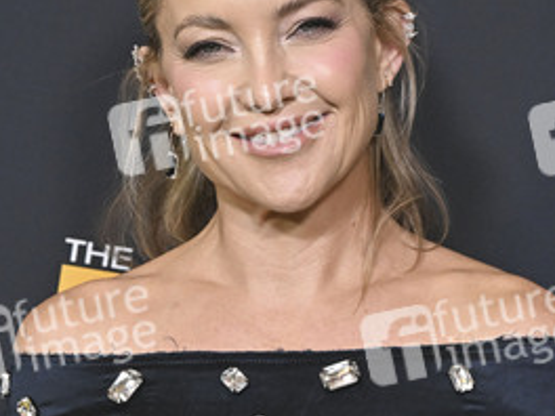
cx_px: 278
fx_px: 2245
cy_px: 231
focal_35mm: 140
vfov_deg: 10.6
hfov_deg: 14.1
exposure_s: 1/320
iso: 2500
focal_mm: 64
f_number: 6.3
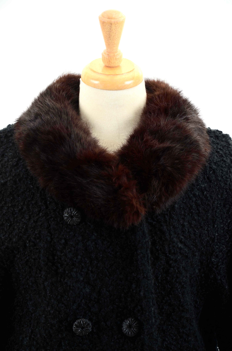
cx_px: 116
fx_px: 1529
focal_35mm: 158
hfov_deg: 8.7
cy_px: 176
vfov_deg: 13.1
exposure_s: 1/80
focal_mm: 105
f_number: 7.1
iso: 160
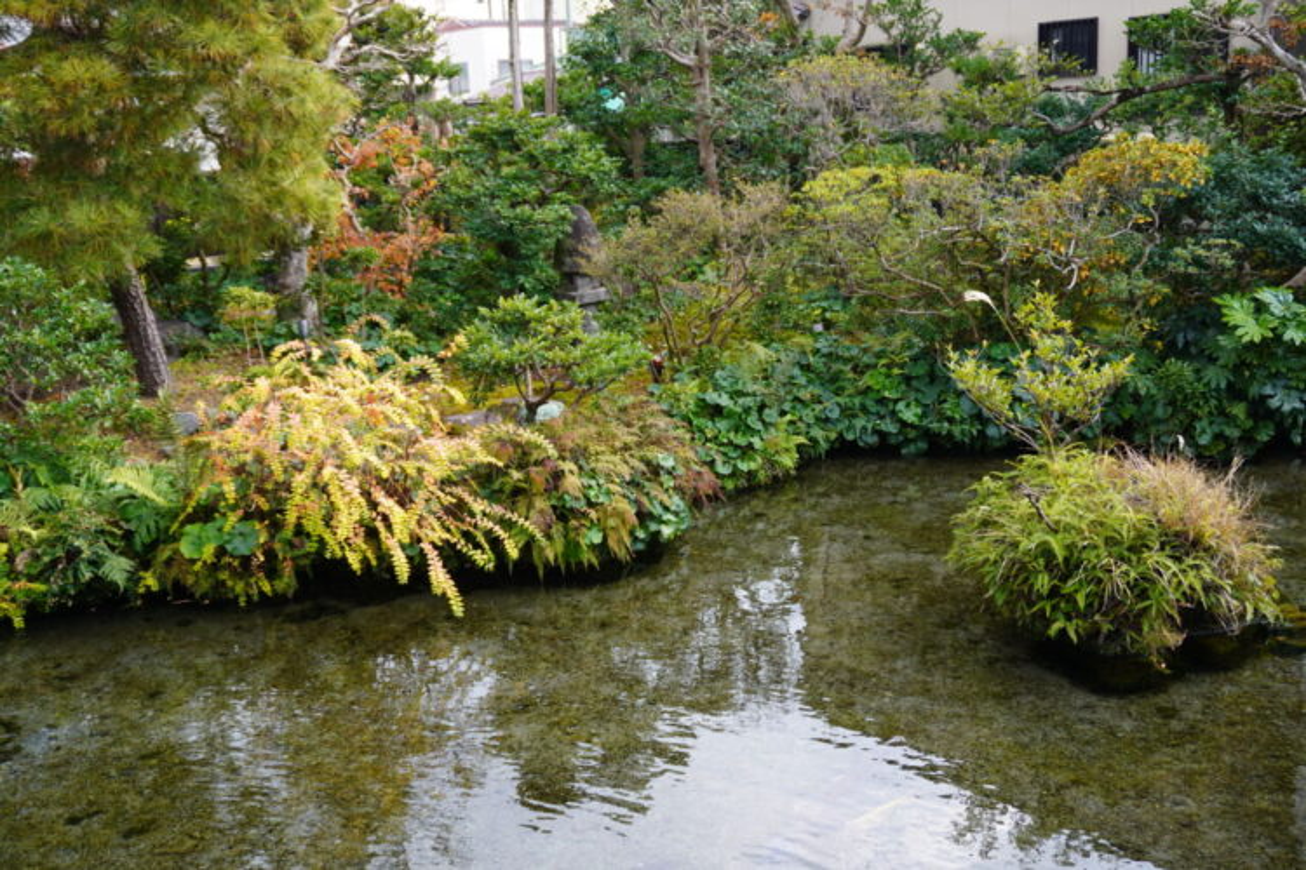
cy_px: 435
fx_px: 1360
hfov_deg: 51.3
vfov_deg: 35.5
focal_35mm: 38
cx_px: 653
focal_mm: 25
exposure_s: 1/60
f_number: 4.5
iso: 100
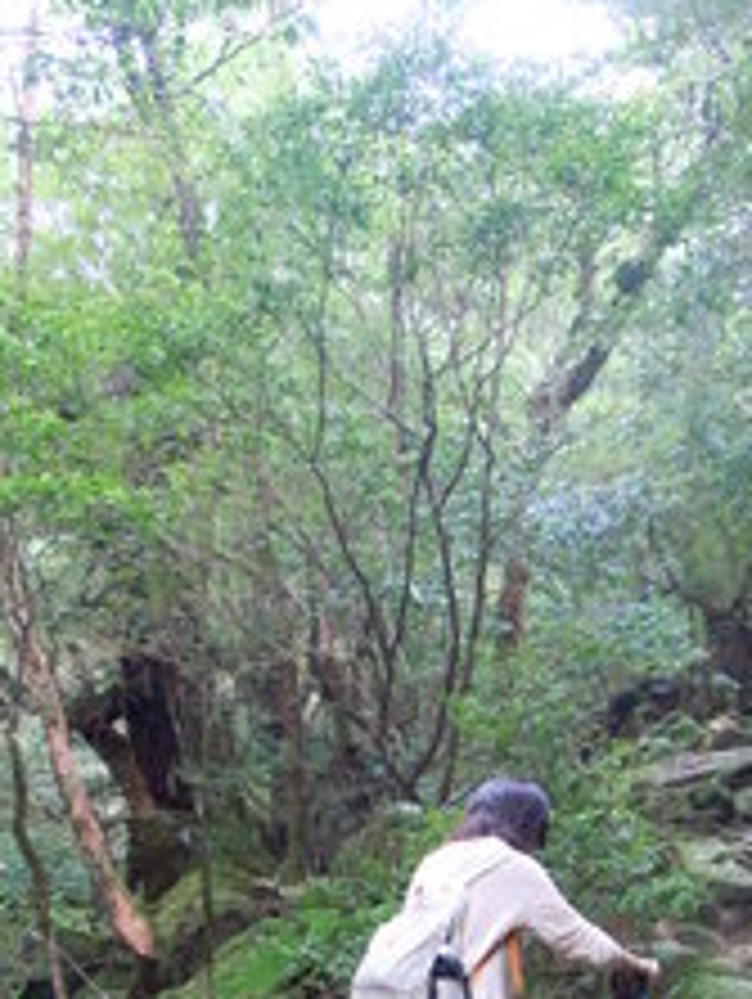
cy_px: 878
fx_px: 1677
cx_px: 362
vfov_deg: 31.8
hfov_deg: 25.3
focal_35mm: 58
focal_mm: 5.4
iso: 400
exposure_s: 1/20
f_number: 3.5
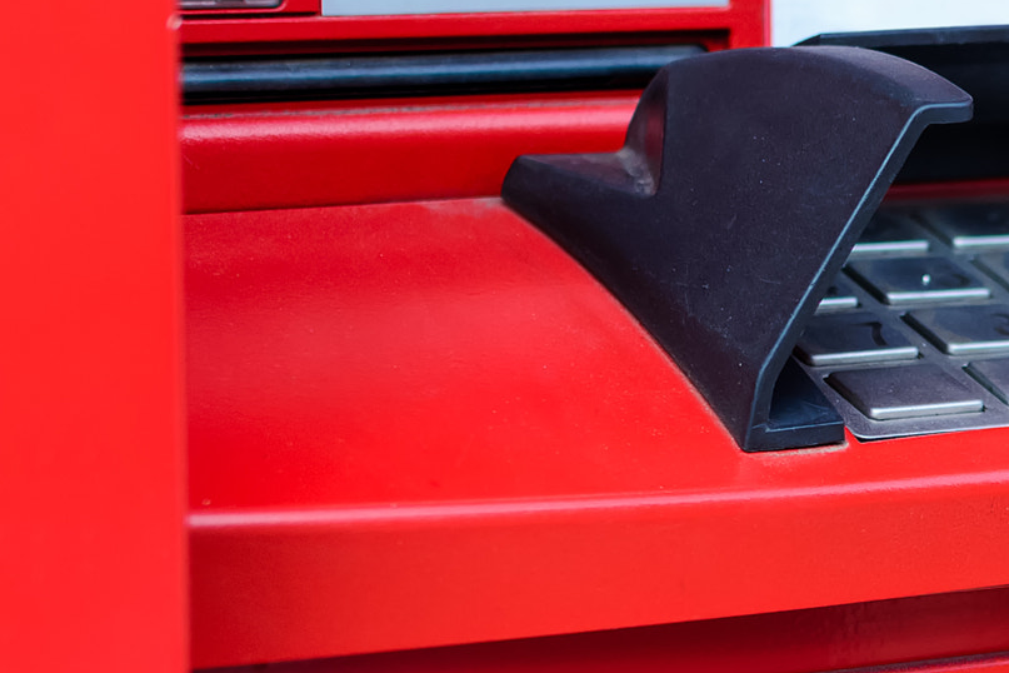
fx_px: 3735
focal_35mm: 133
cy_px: 577
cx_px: 1100
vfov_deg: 10.2
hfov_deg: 15.0
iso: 200
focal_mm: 35
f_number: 3.2
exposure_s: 1/320
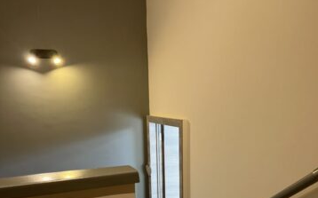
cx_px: 159
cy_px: 169
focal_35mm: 37
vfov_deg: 33.0
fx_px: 320
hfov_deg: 52.8
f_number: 1.5
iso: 80
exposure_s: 1/50
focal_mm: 5.7
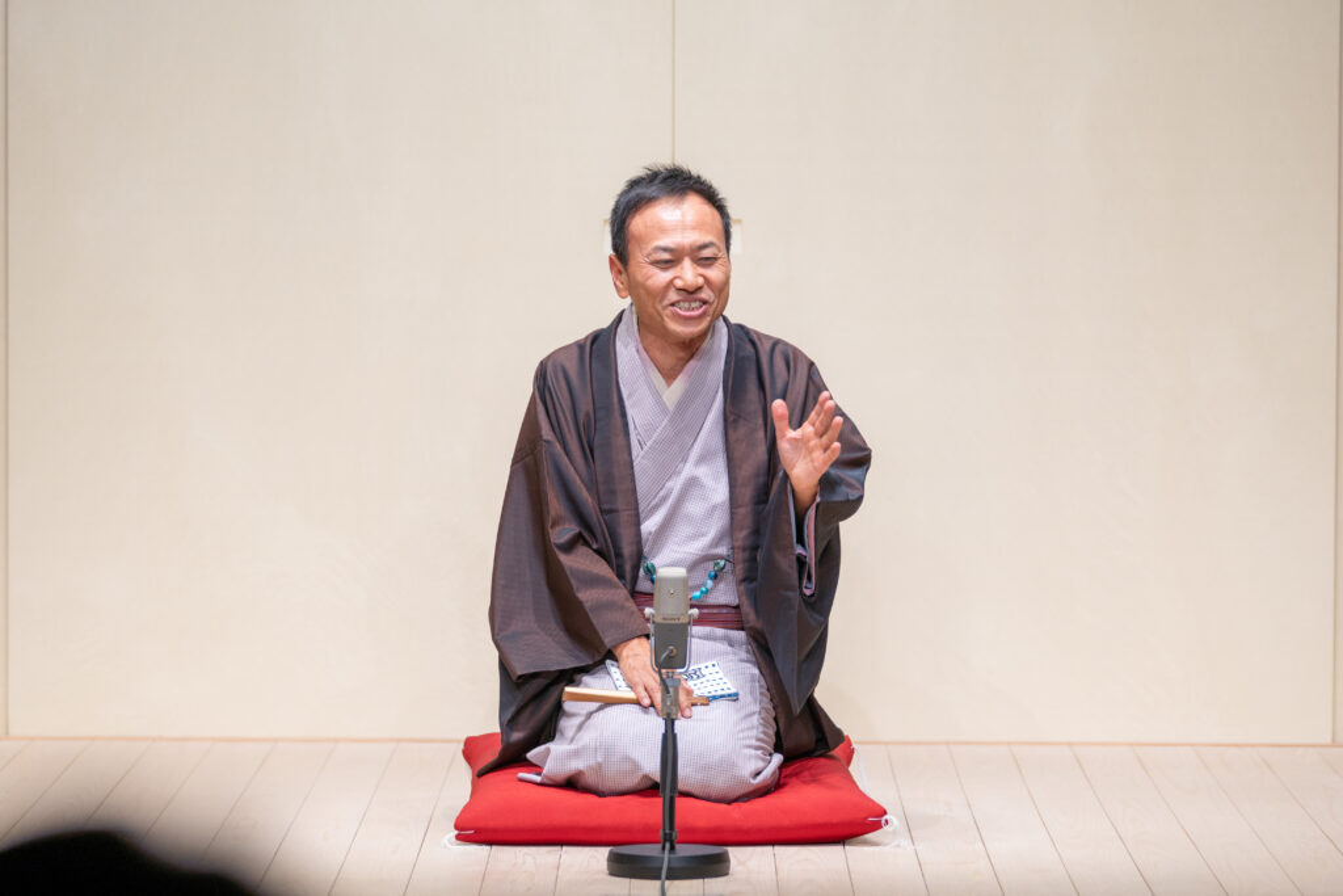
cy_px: 448
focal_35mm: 200
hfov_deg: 10.3
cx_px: 672
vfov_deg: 6.9
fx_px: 7443
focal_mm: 133
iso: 160
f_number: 2.8
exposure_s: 1/250
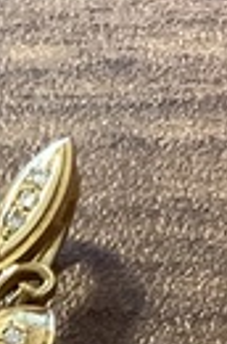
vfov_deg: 11.2
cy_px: 447
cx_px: -55
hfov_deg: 7.6
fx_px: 1702
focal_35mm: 179
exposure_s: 1/50
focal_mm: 3.3
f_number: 2.4
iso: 200
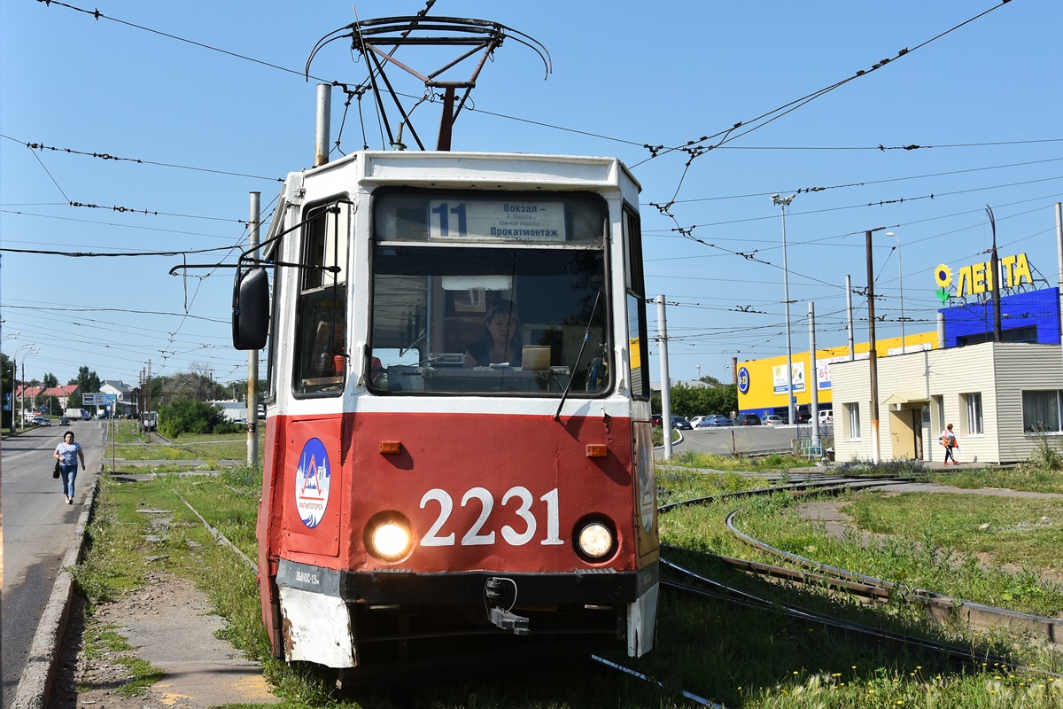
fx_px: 1107
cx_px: 532
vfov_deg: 35.5
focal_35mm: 38
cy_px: 354
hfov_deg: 51.3
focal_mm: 25
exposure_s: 1/500
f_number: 8
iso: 125
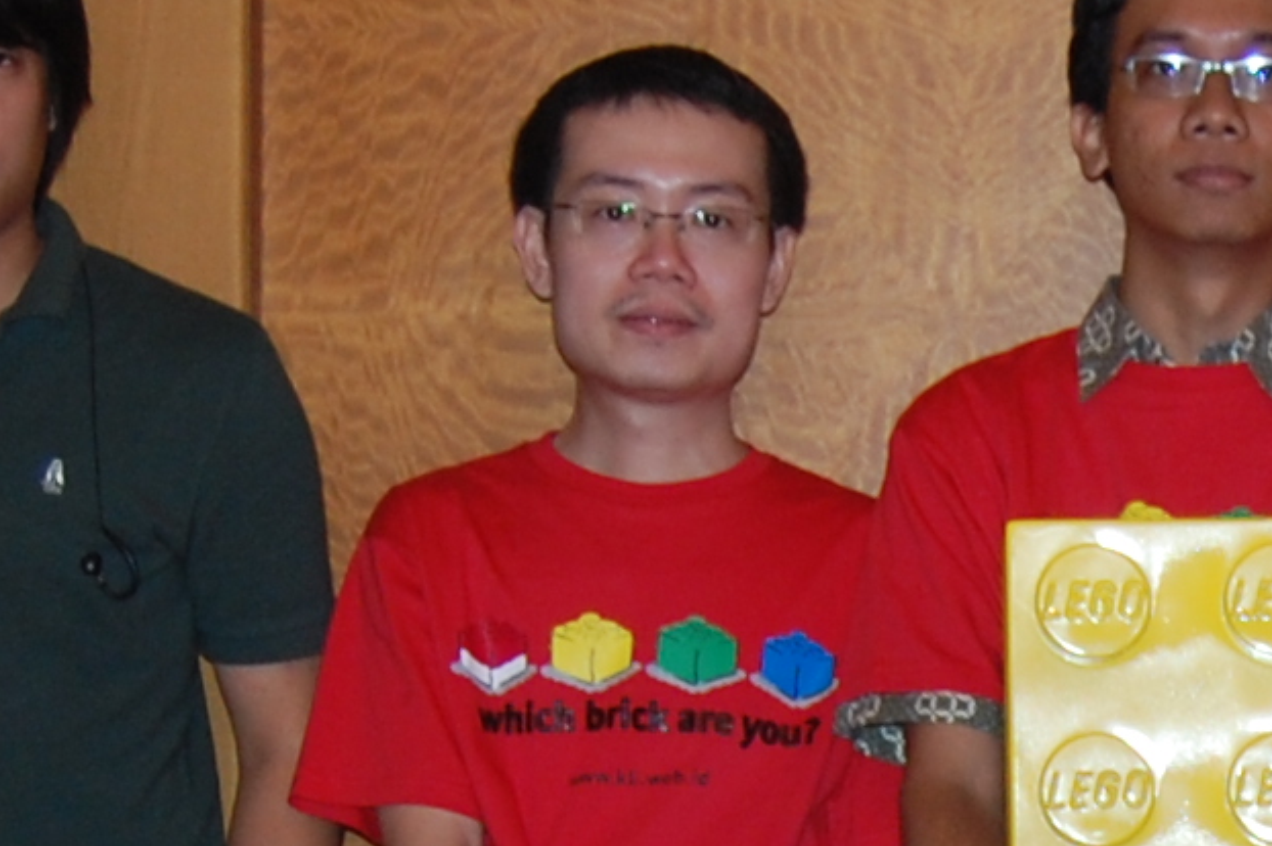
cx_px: 1548
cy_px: 1253
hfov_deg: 11.6
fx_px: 6144
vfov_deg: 7.7
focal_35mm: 174
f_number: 4
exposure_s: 1/60
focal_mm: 24
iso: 400
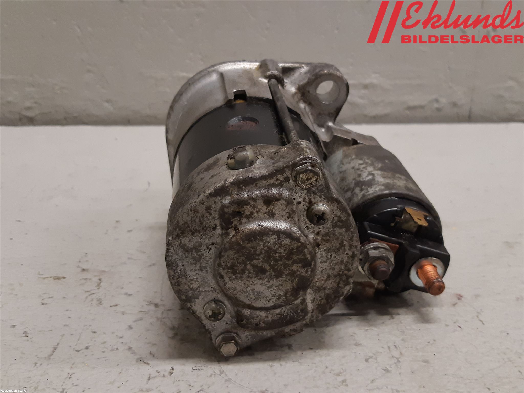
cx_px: 262
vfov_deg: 53.1
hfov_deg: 67.3
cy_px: 196
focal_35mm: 26
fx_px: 394
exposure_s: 1/50
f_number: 1.7
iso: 160
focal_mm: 3.93
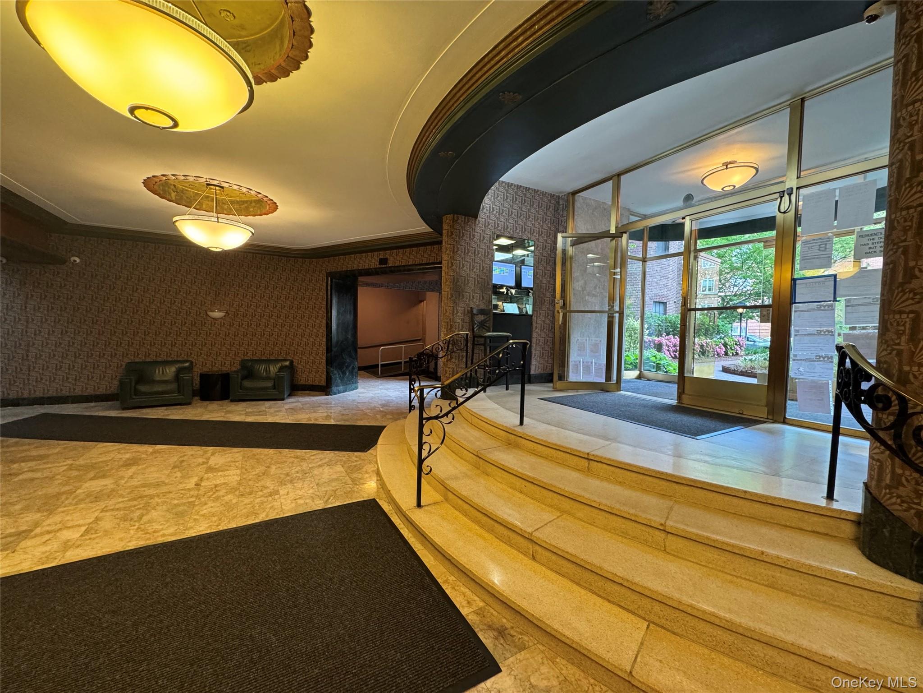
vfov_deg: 85.7
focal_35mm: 14
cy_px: 346
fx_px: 373
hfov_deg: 102.1
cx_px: 462
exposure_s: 1/60
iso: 500
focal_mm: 2.22
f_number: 2.2
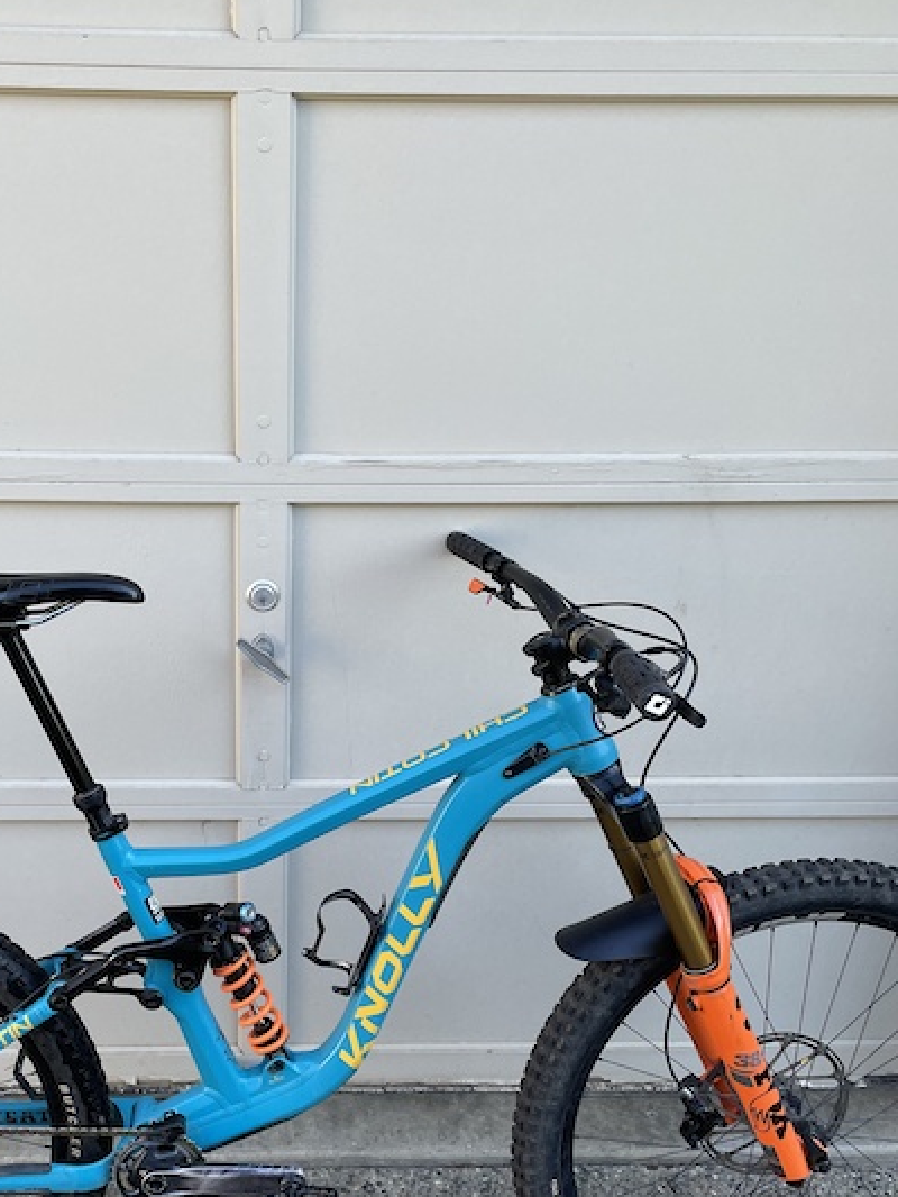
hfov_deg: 36.4
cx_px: 281
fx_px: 1348
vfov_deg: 47.6
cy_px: 723
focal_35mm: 39
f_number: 1.6
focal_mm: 4.2
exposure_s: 1/314
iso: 32
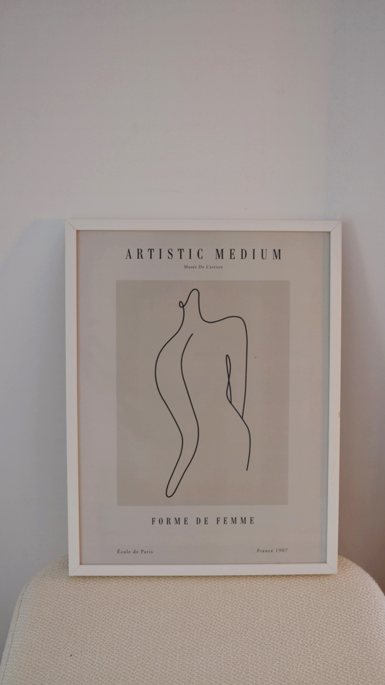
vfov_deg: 37.5
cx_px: 208
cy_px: 343
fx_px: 1008
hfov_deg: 21.6
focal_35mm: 56
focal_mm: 35
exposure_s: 1/100
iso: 100
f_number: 2.8
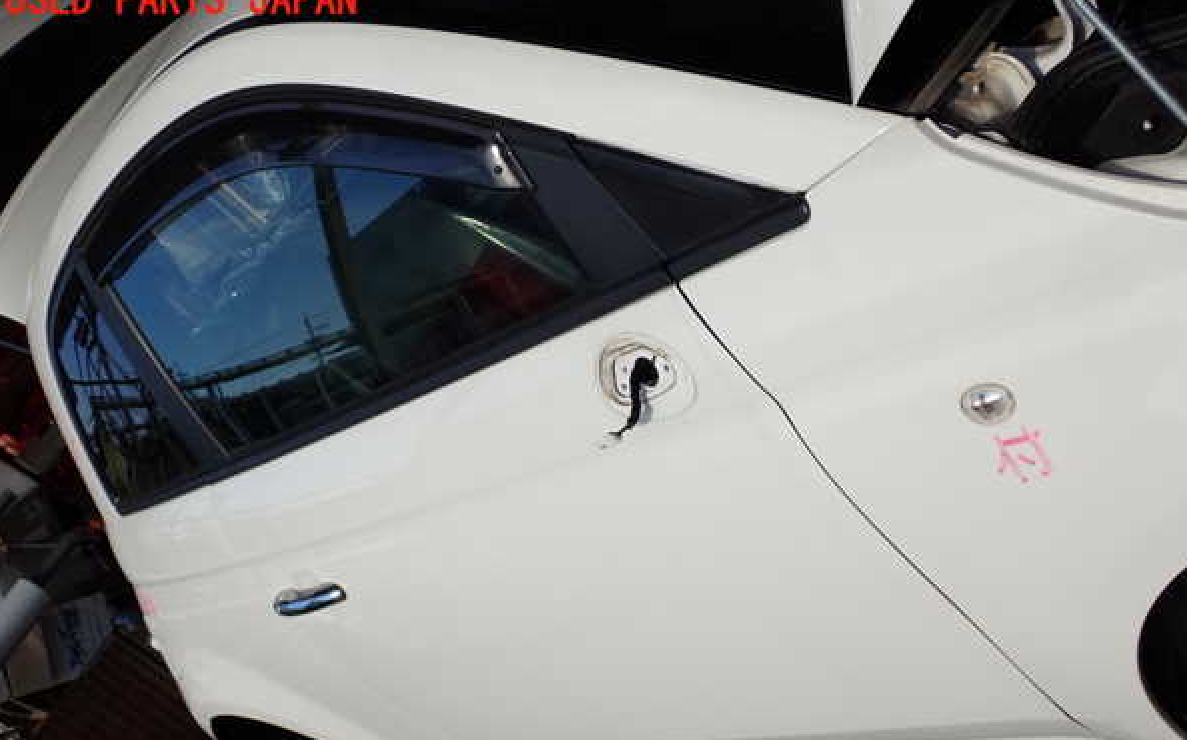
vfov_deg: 29.1
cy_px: 426
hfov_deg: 45.3
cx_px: 595
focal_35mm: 44
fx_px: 1423
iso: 100
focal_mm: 7.31
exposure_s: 1/800
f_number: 4
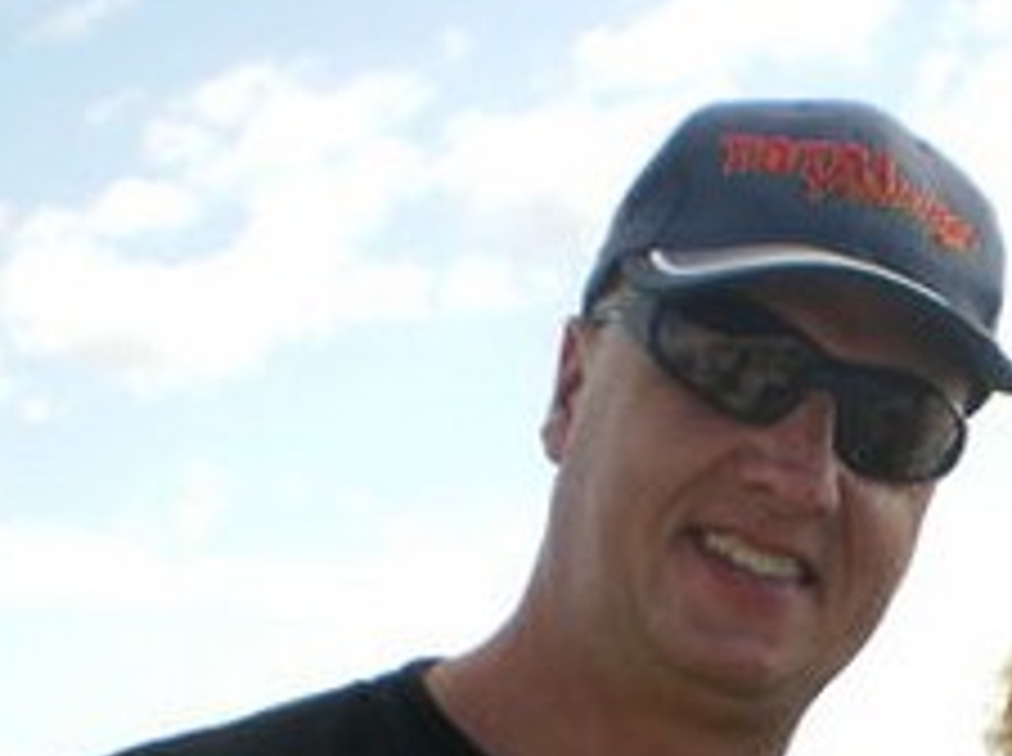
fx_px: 2948
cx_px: 927
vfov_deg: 14.1
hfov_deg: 19.1
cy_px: 972
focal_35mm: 101
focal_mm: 6.3
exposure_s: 1/250
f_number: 4.6
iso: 50
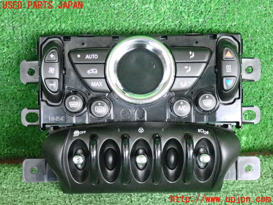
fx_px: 694
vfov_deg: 16.8
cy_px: 102
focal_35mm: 88
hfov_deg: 22.3
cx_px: 136
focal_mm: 15.66
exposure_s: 1/125
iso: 4000
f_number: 4.5
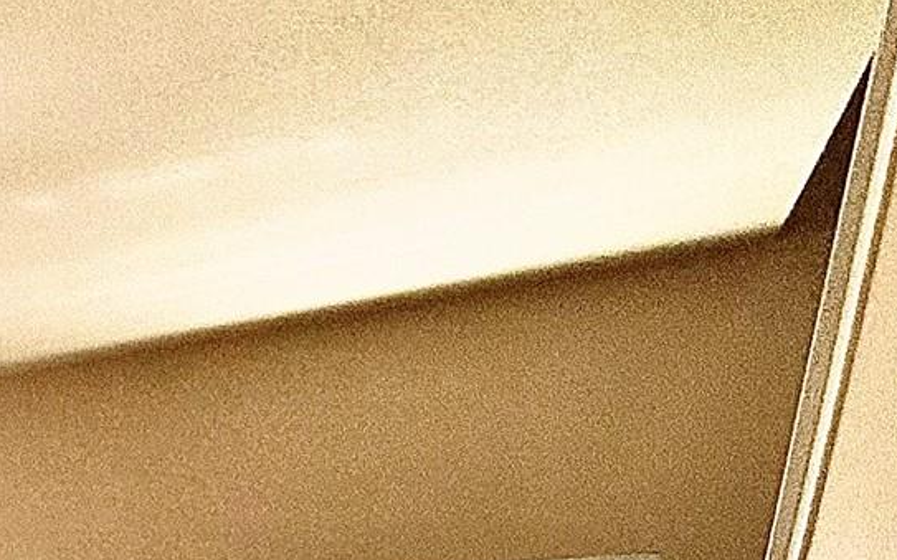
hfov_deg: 24.9
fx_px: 1369
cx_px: -535
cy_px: 892
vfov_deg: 19.5
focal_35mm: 56
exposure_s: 1/120
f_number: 2.2
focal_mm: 2.22
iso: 100
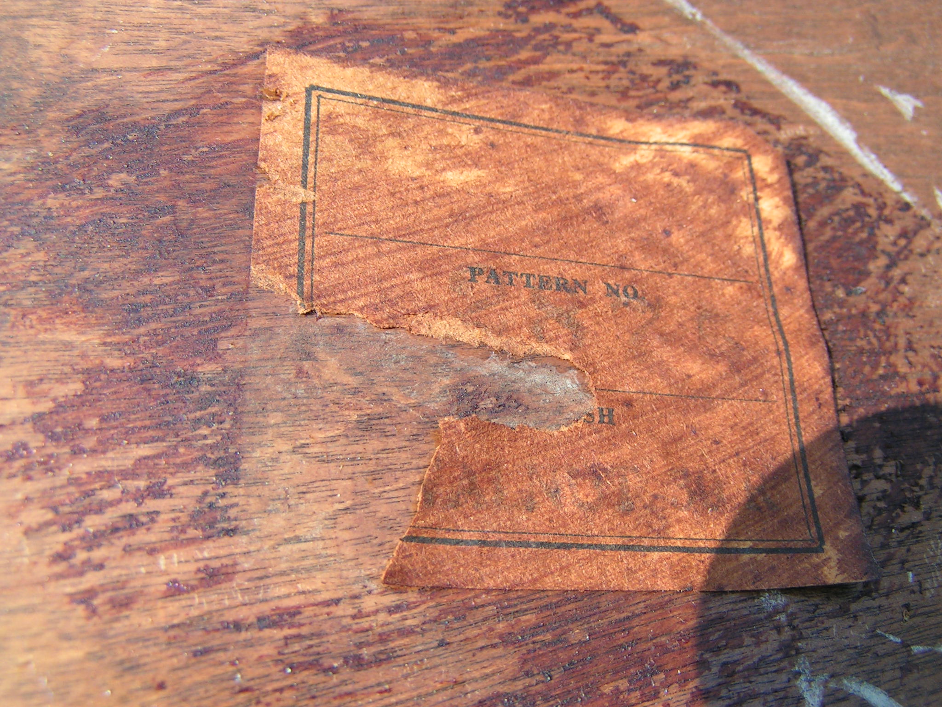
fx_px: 1034
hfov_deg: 49.0
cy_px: 354
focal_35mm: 38
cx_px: 471
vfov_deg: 37.7
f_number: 4.5
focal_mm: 5.8
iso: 50
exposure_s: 1/100
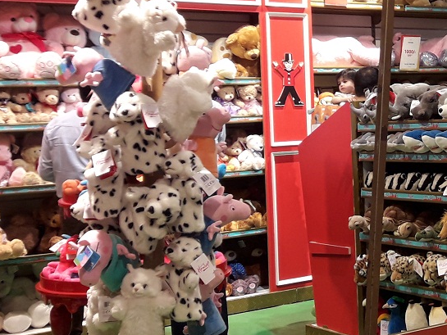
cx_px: 391
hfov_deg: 34.4
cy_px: 143
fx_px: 685
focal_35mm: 53
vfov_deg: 27.5
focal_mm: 3.7
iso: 64
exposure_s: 1/33
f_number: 1.9
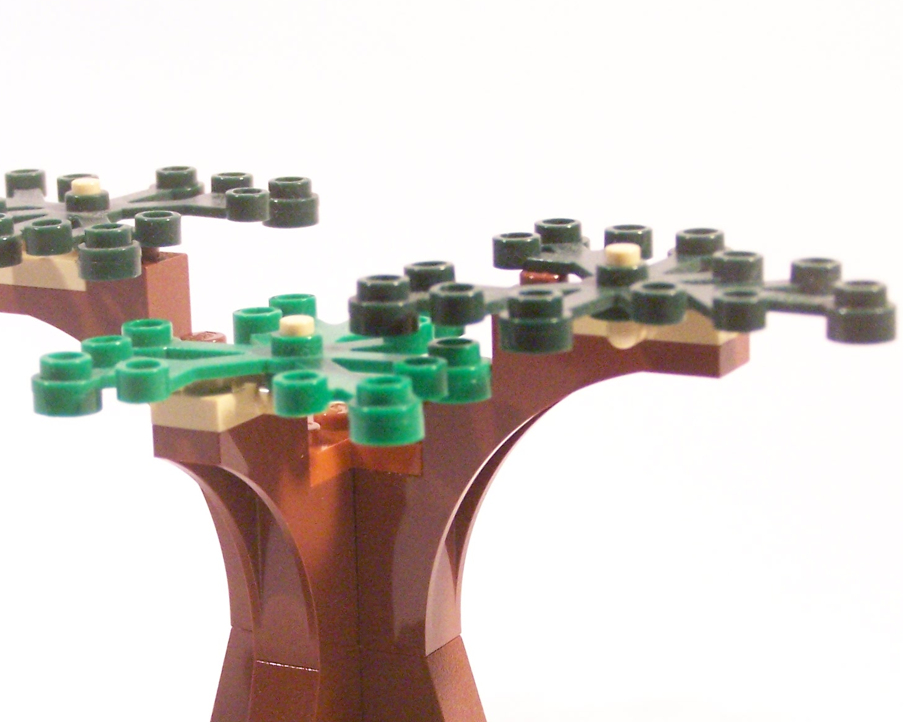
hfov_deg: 17.4
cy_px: 578
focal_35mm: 110
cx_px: 352
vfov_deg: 13.9
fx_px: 2939
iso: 400
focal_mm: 10.7
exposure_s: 1/45
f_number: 3.2
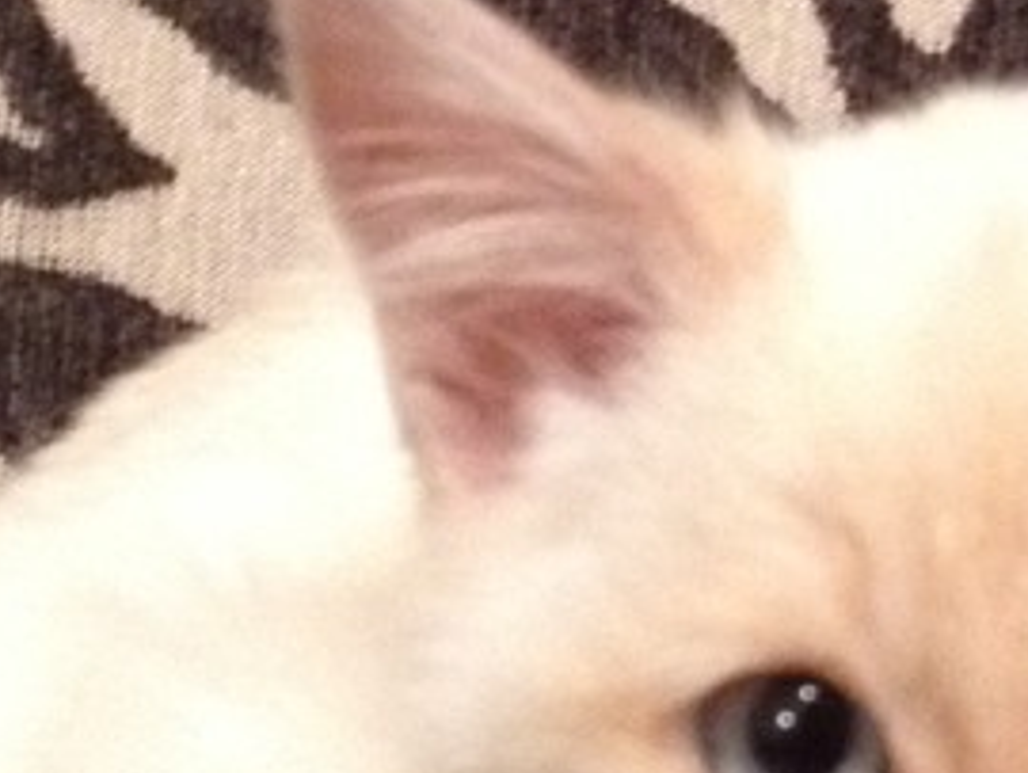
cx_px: 1089
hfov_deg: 11.3
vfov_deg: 8.6
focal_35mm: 172
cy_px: 442
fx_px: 5112
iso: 320
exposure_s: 1/20
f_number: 2.4
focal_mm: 4.28
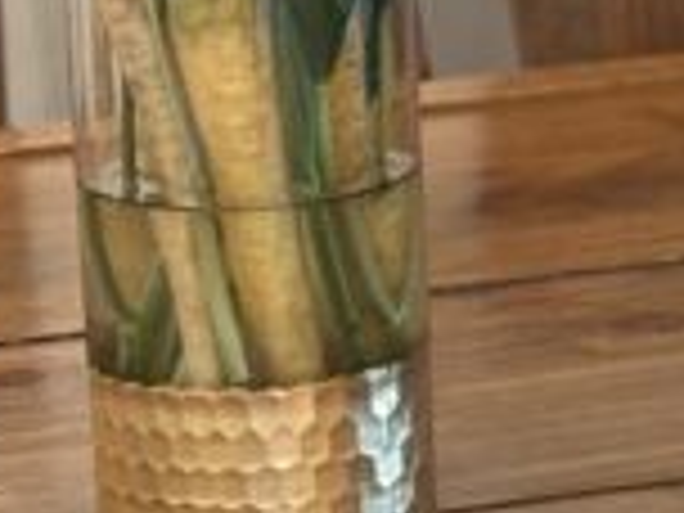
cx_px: 1372
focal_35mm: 351
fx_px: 6936
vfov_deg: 4.2
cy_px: 86
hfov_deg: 5.5
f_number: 1.6
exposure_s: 1/40
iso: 125
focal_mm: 5.96
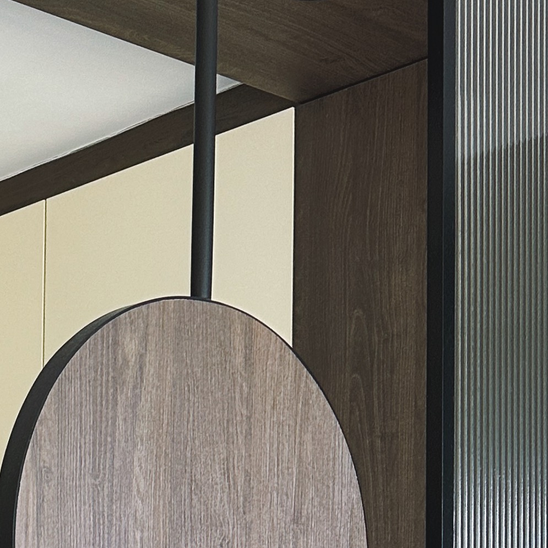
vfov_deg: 19.2
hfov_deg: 18.1
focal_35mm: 86
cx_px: -260
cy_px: 624
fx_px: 1540
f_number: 1.78
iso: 200
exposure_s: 1/121
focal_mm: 6.86
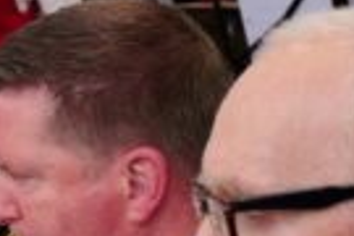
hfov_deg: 6.7
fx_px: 2910
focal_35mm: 296
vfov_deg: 4.6
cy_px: 222
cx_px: -344
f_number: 3.5
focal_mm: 25
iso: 100
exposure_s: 1/250
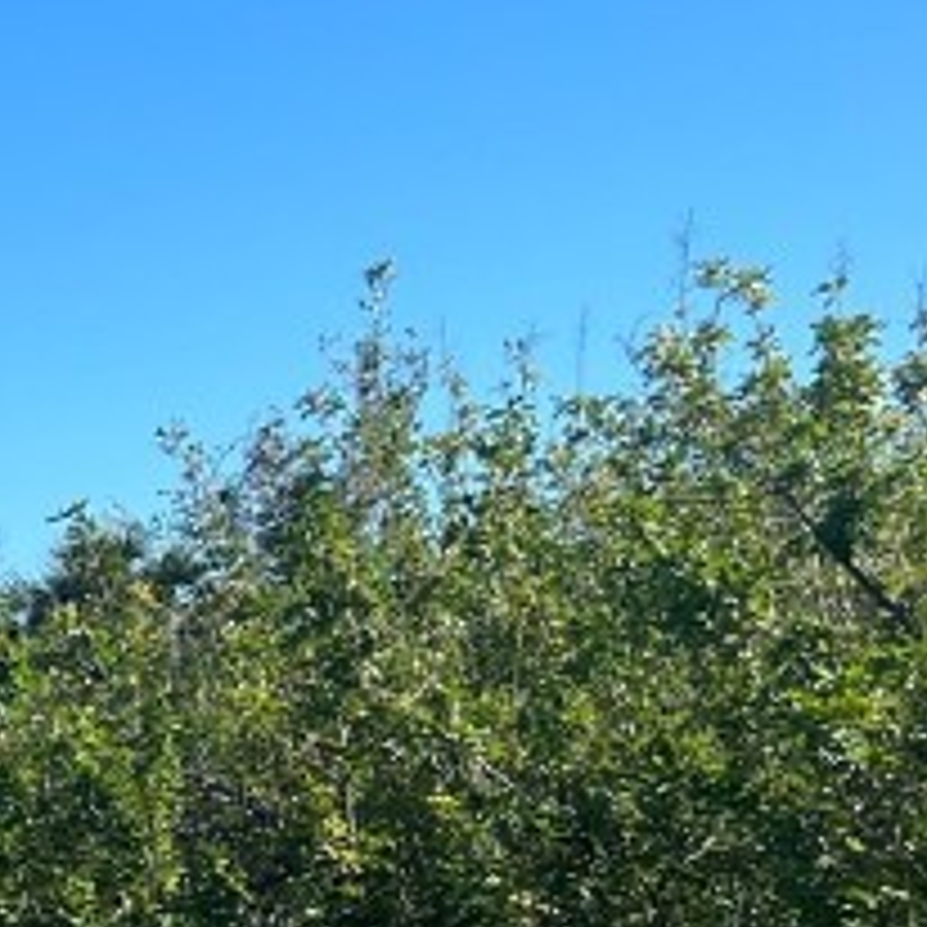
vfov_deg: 15.1
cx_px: -864
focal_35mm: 114
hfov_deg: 13.4
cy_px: 855
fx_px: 3454
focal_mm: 5.7
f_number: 1.5
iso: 50
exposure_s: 1/2915
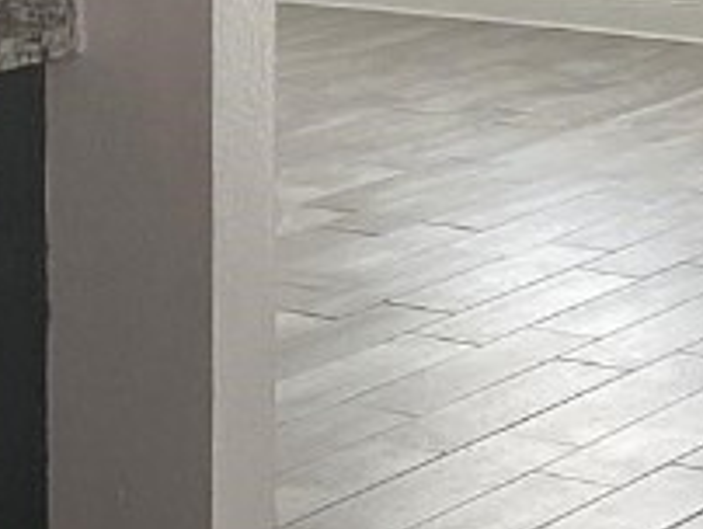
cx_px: 282
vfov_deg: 9.3
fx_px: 3192
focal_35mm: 157
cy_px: -150
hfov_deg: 12.6
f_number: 2.4
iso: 64
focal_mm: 3.3
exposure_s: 1/60
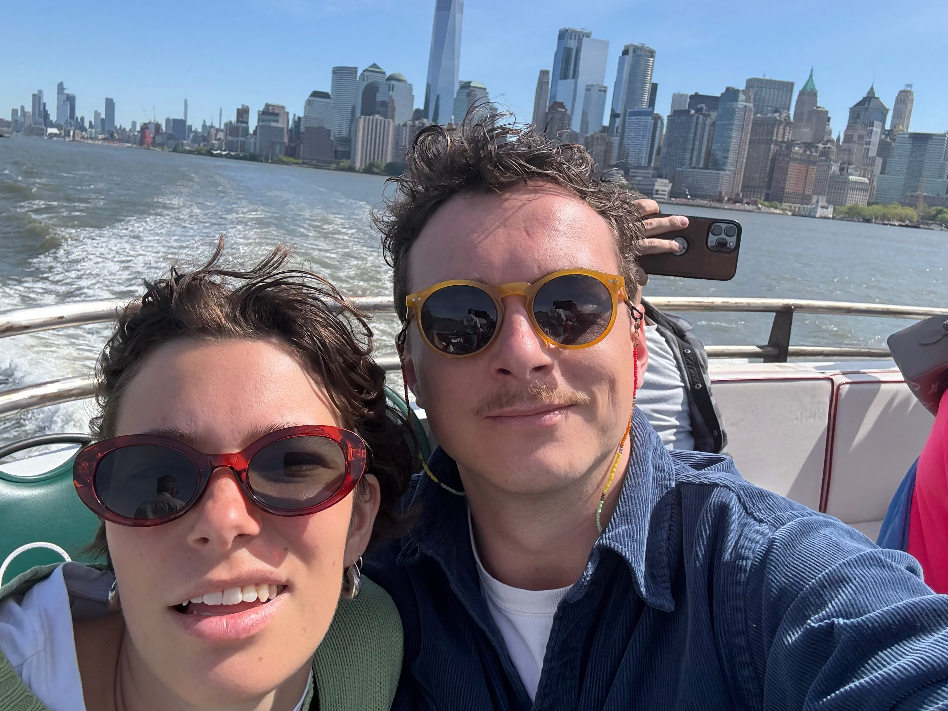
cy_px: 305
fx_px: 767
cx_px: 429
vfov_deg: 49.6
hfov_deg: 63.3
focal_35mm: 28
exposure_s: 1/871
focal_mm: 2.69
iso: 32
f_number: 1.9
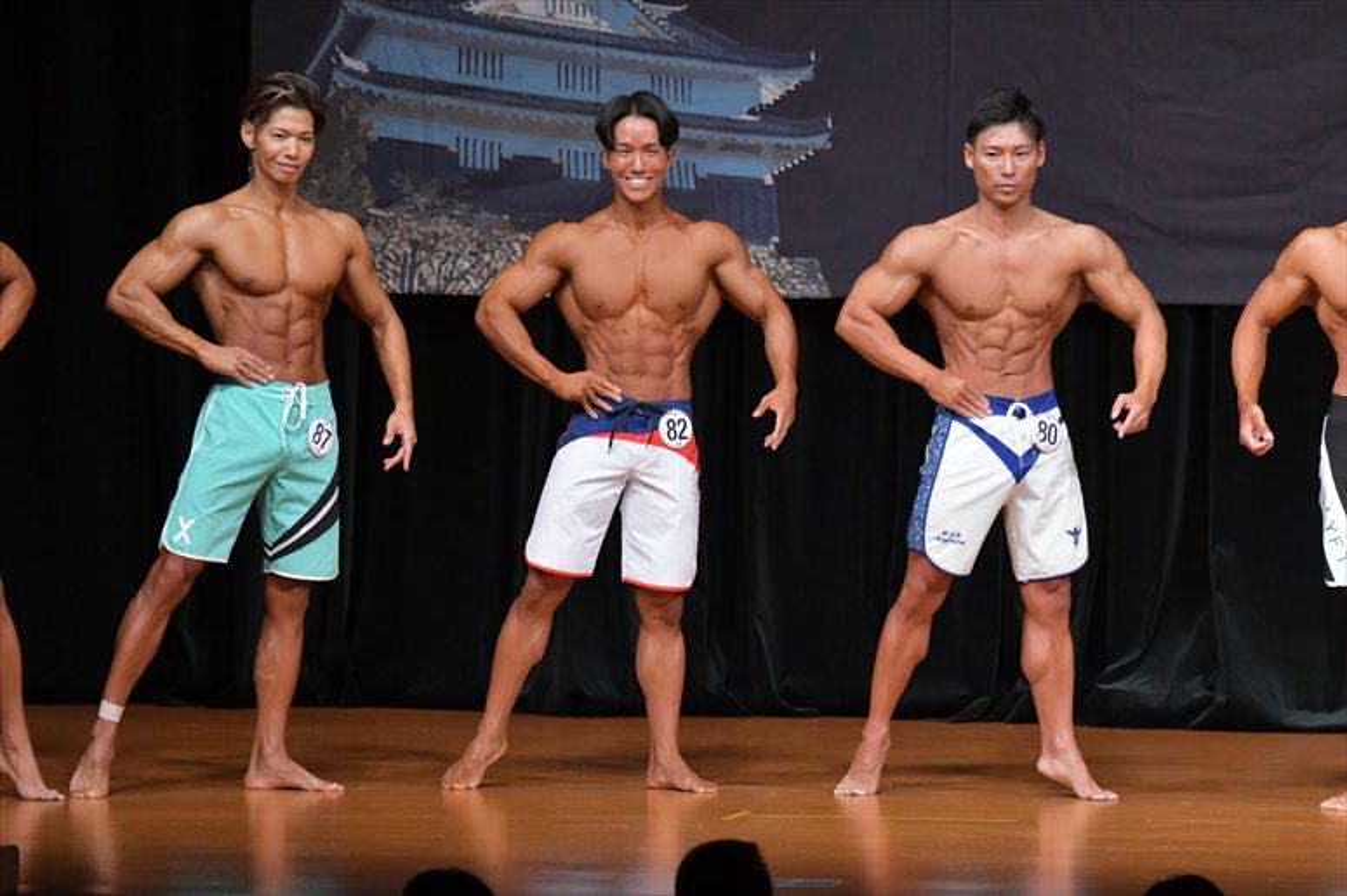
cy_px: 448
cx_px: 674
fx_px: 10098
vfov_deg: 5.1
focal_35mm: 270
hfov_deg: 7.6
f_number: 5.6
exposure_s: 1/400
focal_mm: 180
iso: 5000
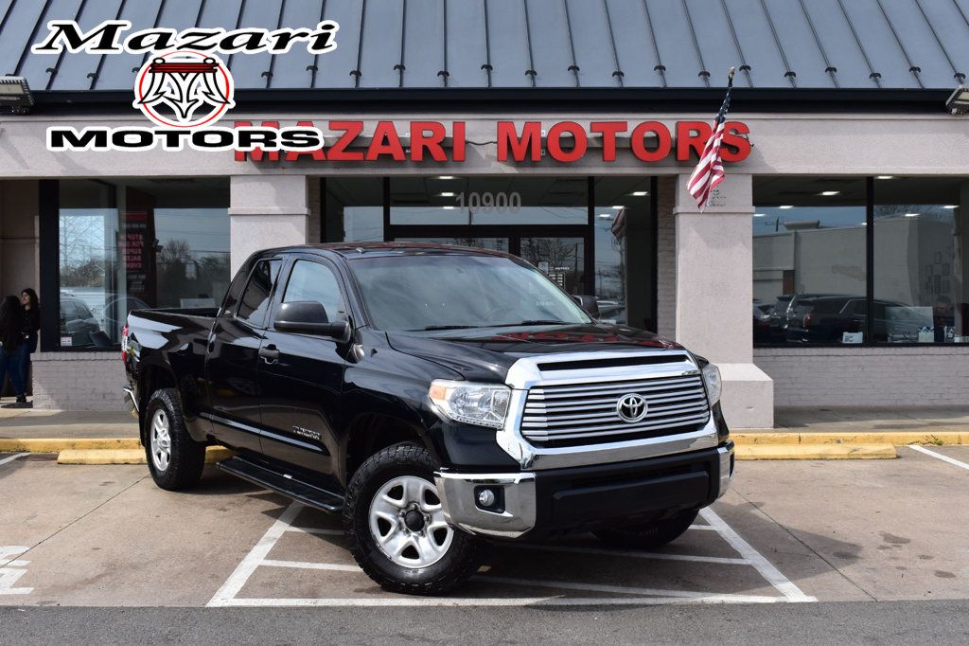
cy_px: 323
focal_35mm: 42
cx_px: 484
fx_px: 1130
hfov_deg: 46.4
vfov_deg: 31.9
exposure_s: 1/400
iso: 400
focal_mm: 28
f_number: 11
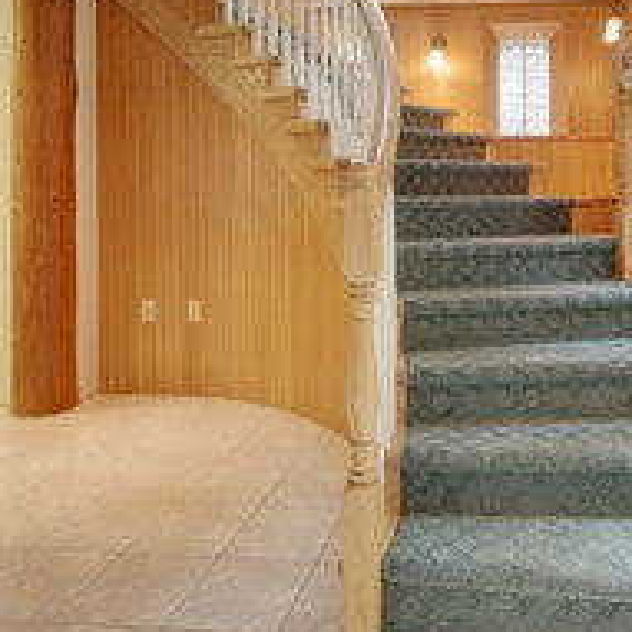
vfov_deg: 54.1
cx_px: 455
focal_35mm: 29
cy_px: 195
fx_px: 599
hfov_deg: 53.7
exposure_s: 1/2.5
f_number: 7.1
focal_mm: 10
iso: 250
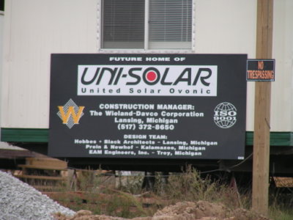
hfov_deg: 5.2
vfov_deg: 3.9
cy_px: 110
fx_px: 3216
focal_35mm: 380
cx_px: 146
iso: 50
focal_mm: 58
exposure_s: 1/400
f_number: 3.5
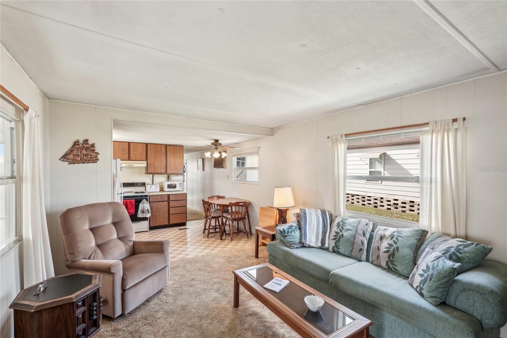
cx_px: 254
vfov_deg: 73.7
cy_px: 169
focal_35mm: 16
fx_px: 225
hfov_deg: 96.7
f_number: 8
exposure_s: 1/30
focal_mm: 16
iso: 400
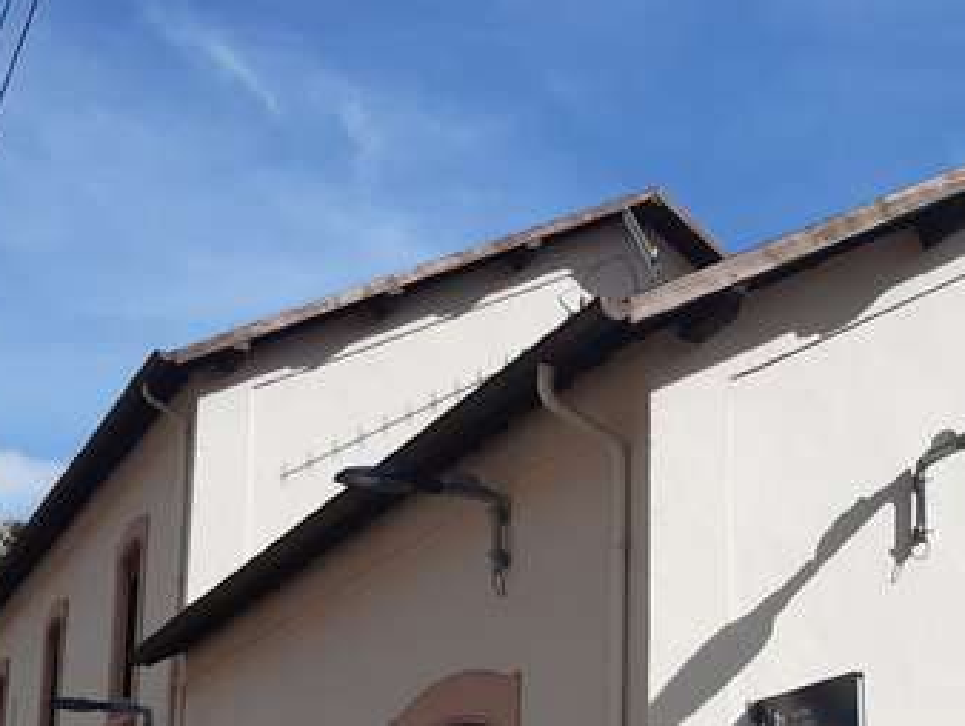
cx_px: 782
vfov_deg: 23.9
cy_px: 709
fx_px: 1646
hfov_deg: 31.8
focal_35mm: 59
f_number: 1.7
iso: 40
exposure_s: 1/2584
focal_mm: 3.92
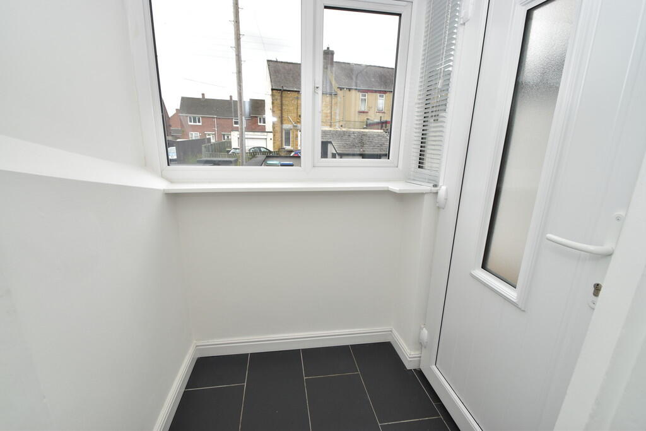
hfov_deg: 100.4
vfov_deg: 77.3
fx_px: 269
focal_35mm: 15
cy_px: 216
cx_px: 323
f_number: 10
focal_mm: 10
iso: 400
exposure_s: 1/200
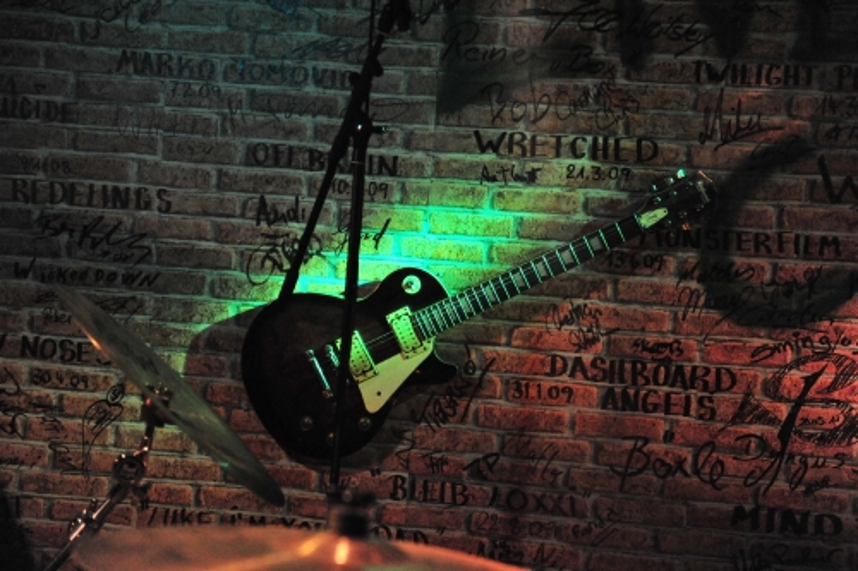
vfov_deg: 24.6
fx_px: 1310
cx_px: 429
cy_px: 286
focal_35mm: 55
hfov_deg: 36.3
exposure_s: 1/100
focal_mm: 55
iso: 6400
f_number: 2.8
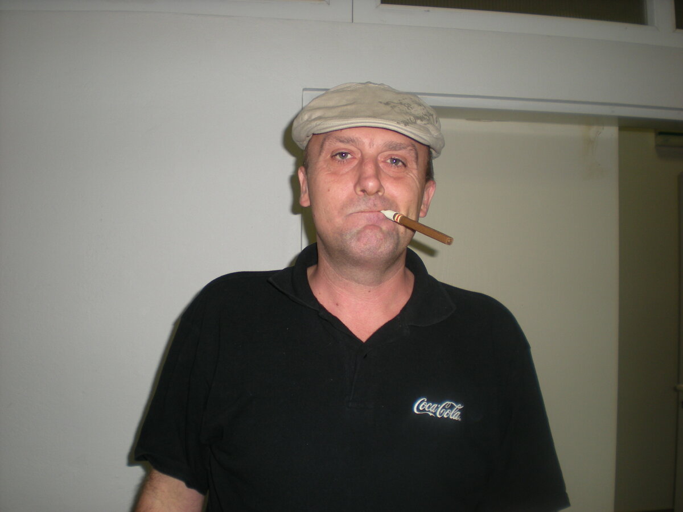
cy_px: 256
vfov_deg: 37.7
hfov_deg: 49.0
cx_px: 342
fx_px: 750
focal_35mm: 38
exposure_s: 1/60
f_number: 3.1
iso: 64
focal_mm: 6.3
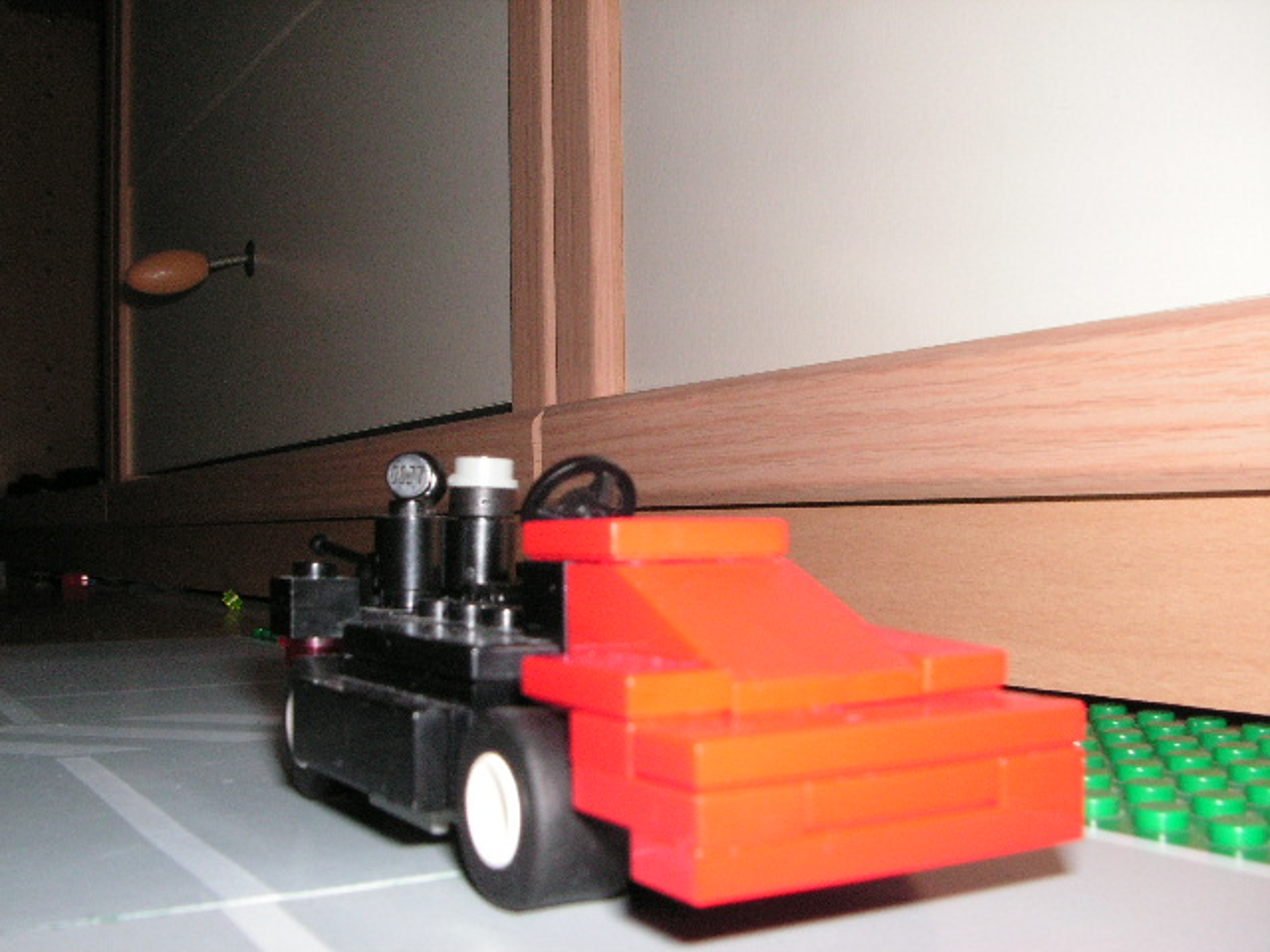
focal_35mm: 37
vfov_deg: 38.7
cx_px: 635
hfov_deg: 50.1
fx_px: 1357
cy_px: 476
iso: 160
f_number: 6.6
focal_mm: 6.3
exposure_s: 1/45
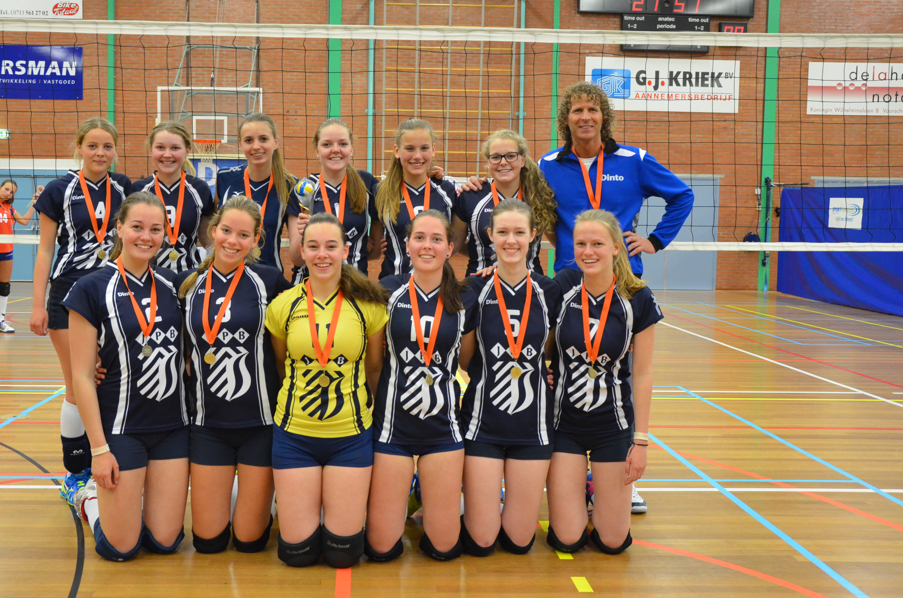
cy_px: 280
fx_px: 1076
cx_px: 407
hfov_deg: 45.5
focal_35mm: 43
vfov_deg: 31.0
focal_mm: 24
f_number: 4.5
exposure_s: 1/80
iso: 2500
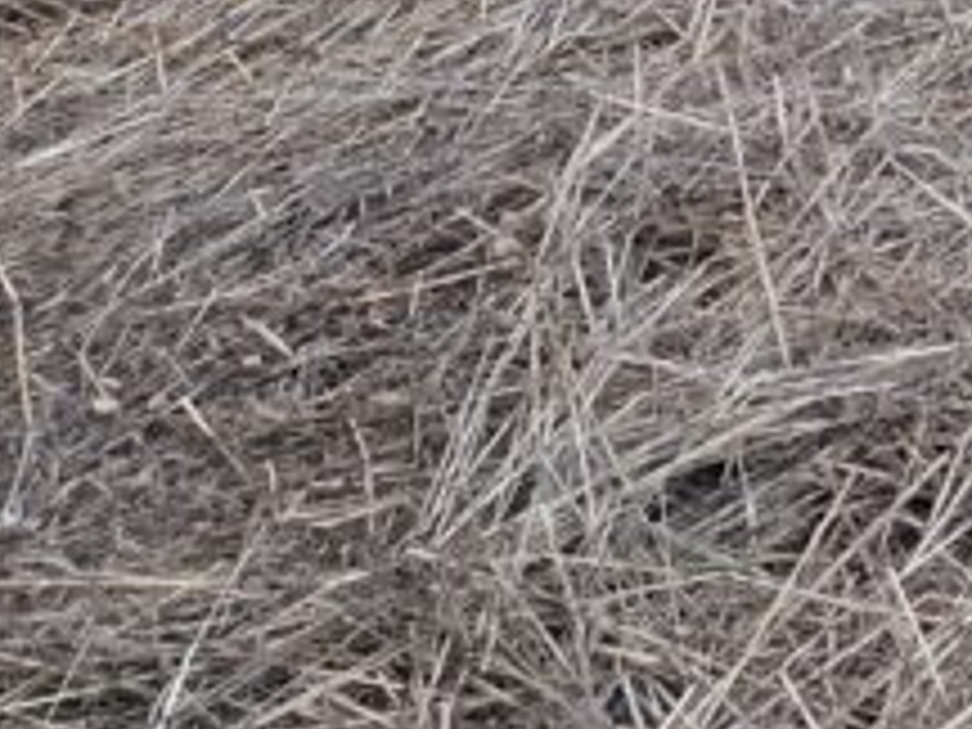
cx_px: 2074
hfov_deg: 12.5
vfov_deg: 9.6
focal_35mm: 134
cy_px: -1091
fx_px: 3763
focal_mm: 5.54
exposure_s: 1/100
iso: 100
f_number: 1.8
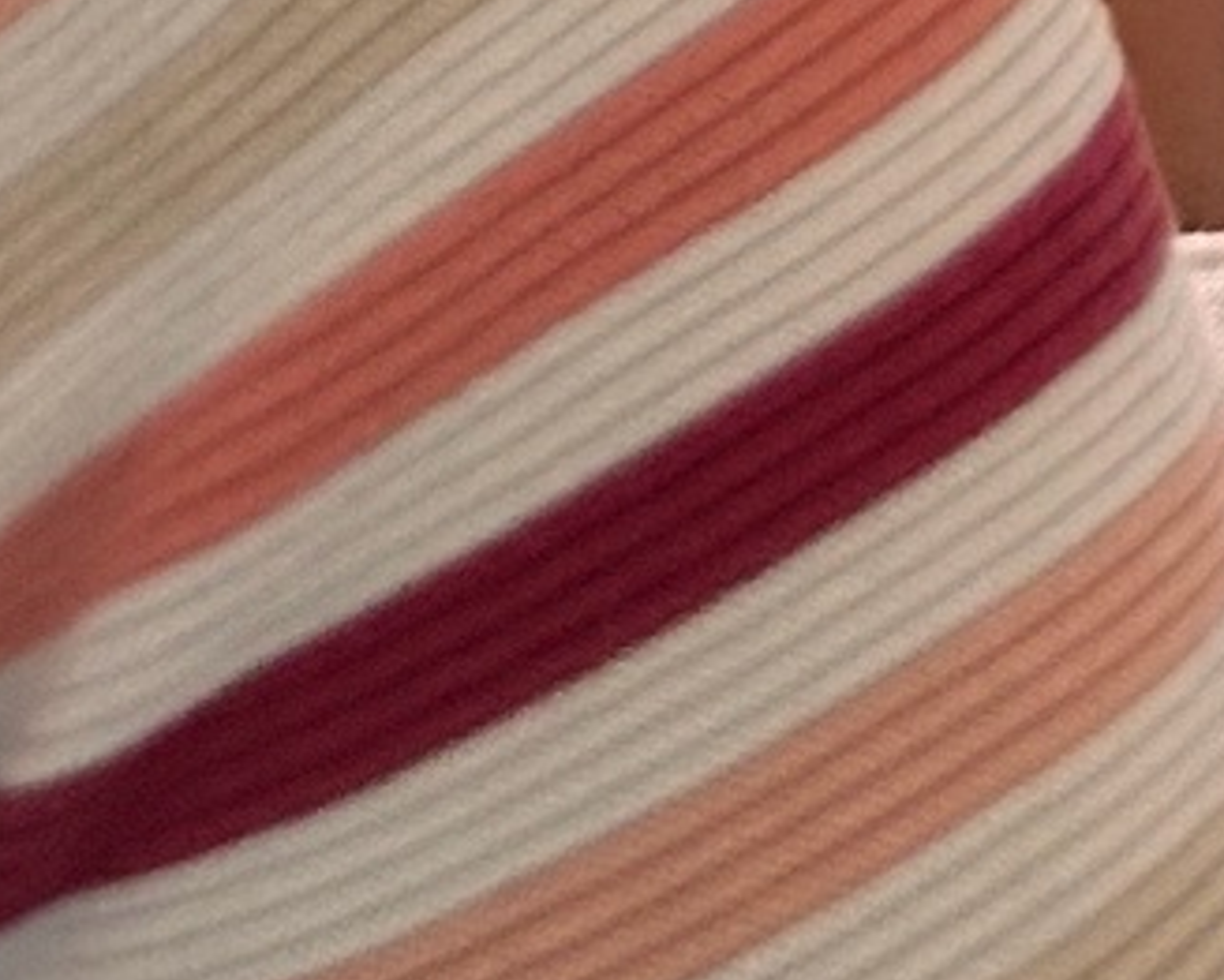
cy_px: -2656
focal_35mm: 159
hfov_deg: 11.2
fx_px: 5763
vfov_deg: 7.5
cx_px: 2295
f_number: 1.5
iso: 125
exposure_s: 1/73
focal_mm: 5.7
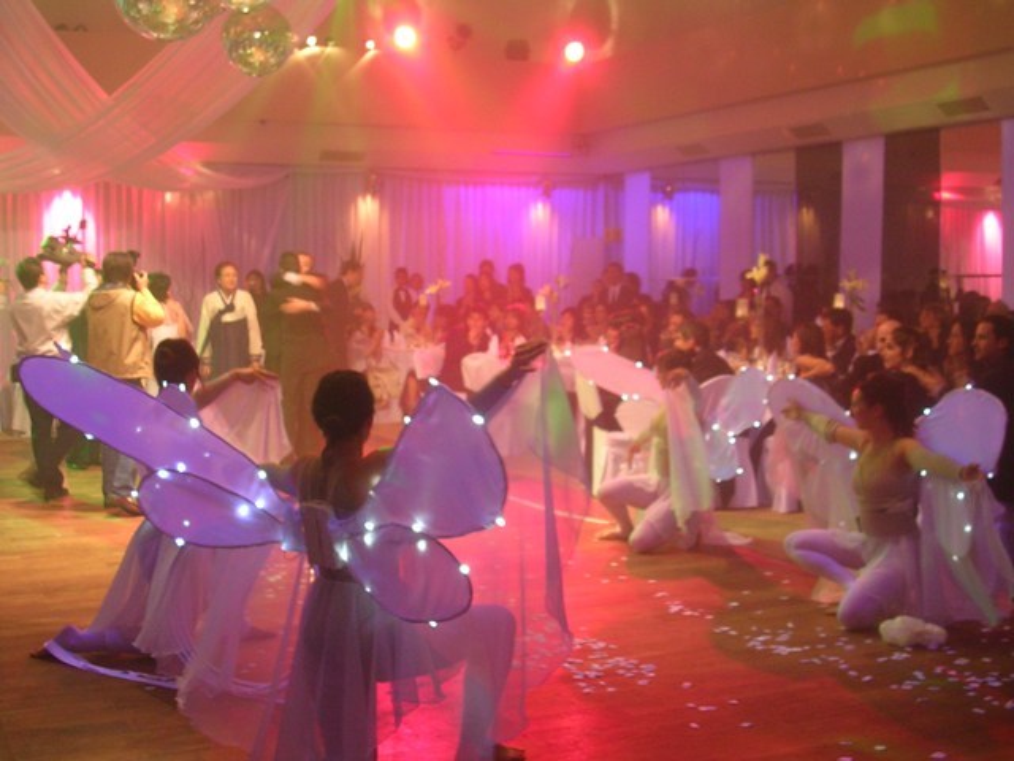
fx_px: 1435
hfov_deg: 38.9
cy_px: 380
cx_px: 507
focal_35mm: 49
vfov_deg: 29.7
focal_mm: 7.5
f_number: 3.1
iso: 92
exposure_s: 1/6.1
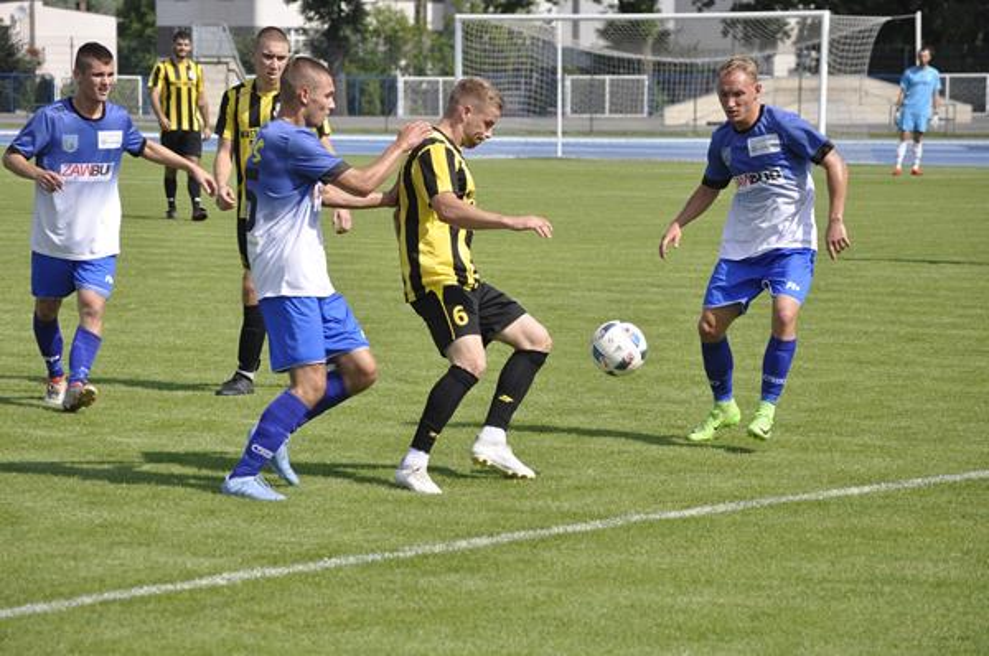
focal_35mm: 150
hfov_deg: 13.7
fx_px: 4114
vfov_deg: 9.1
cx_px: 494
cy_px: 328
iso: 400
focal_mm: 100
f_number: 7.1
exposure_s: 1/1600
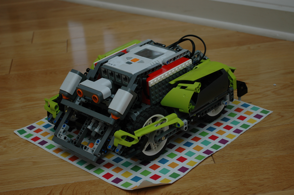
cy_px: 98
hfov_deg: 29.3
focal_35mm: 69
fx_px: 563
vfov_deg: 19.7
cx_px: 147
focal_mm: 46
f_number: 5.3
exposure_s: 1/60
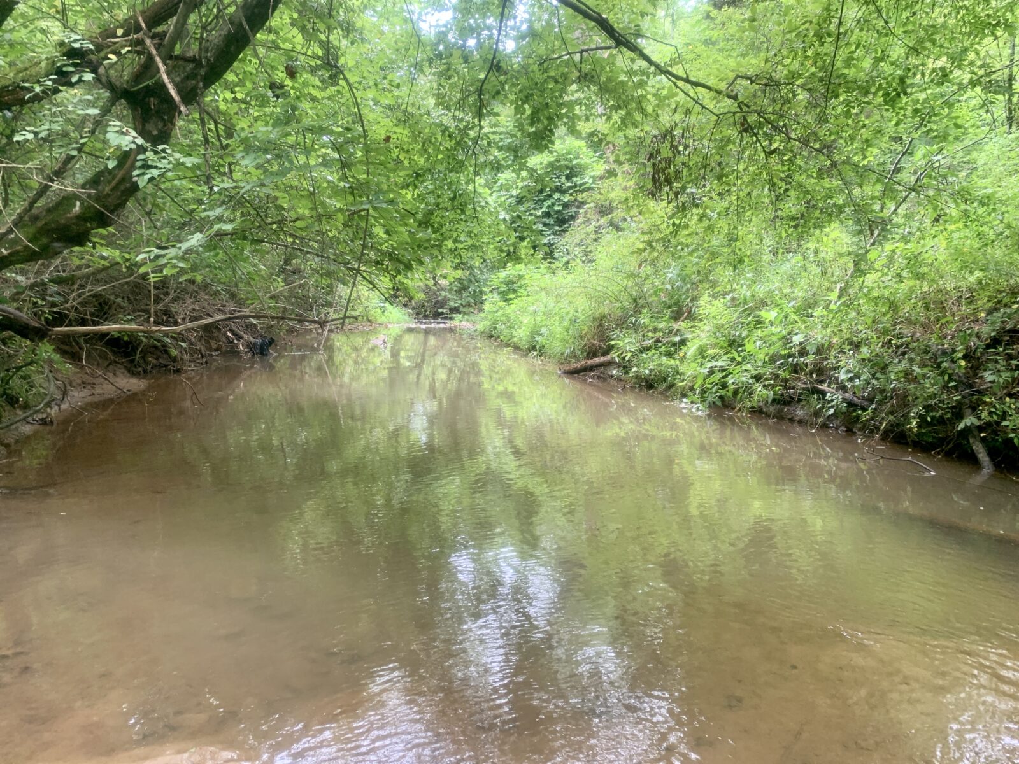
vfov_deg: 53.1
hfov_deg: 67.3
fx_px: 765
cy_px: 382
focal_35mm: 26
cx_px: 510
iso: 100
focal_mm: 4.25
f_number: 1.8
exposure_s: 1/71
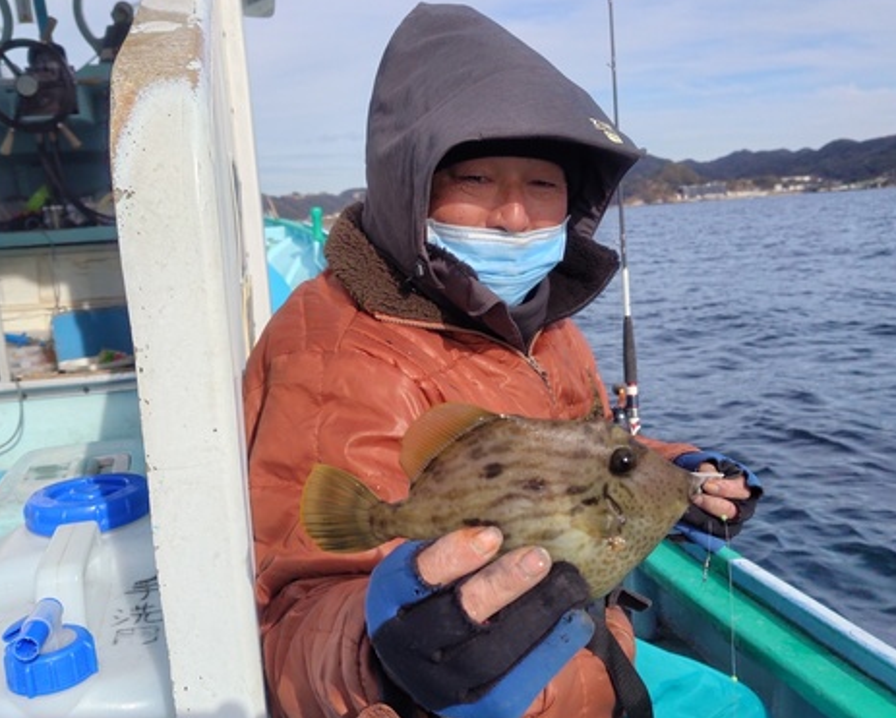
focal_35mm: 31
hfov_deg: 57.1
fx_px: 823
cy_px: 381
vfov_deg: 47.1
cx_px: 416
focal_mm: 5.6
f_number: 1.9
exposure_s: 1/1366
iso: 50
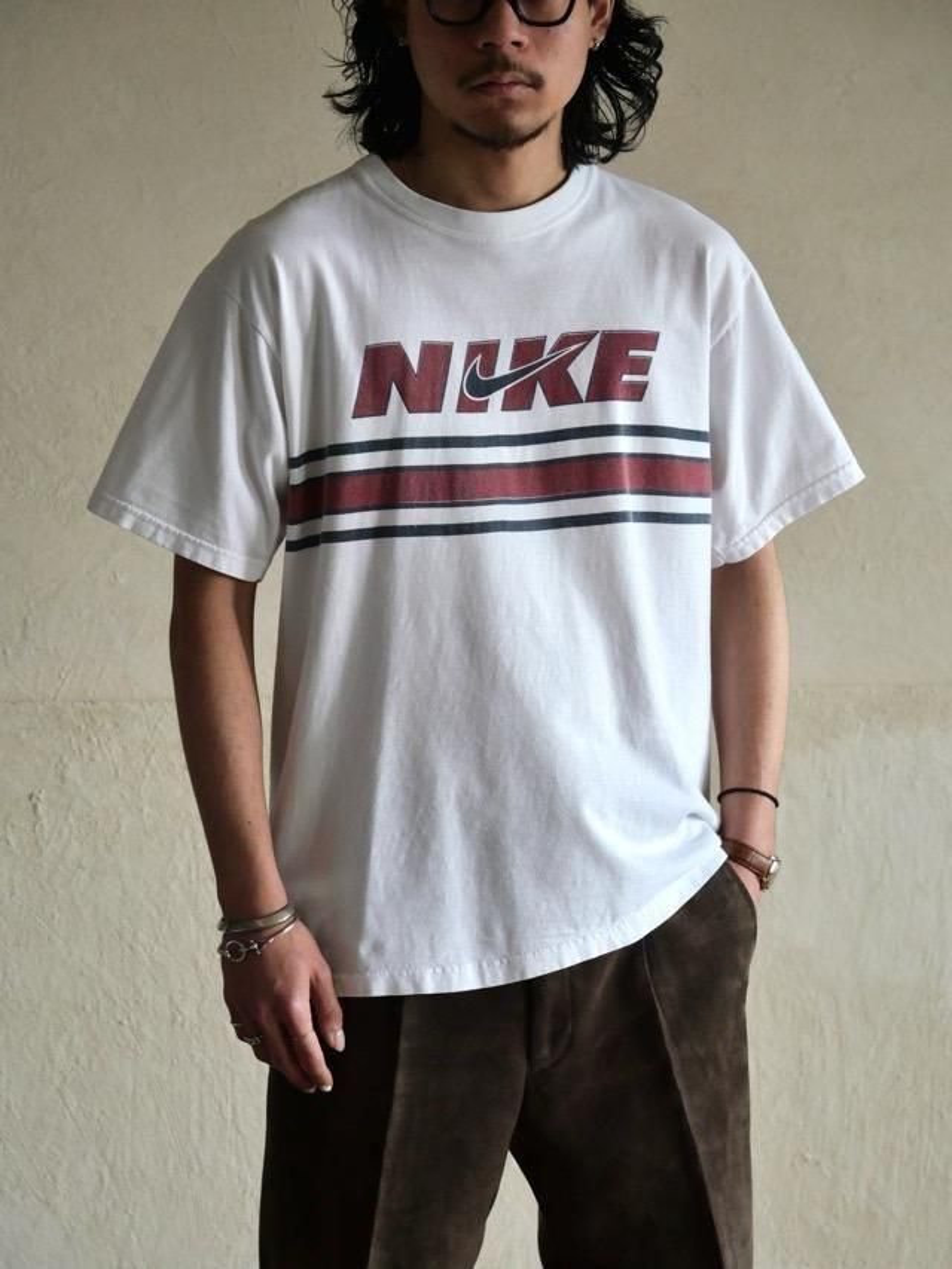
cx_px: 476
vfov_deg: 19.6
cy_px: 634
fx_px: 3666
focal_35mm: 100
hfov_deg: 14.8
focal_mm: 50
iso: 800
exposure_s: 1/125
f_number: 3.9
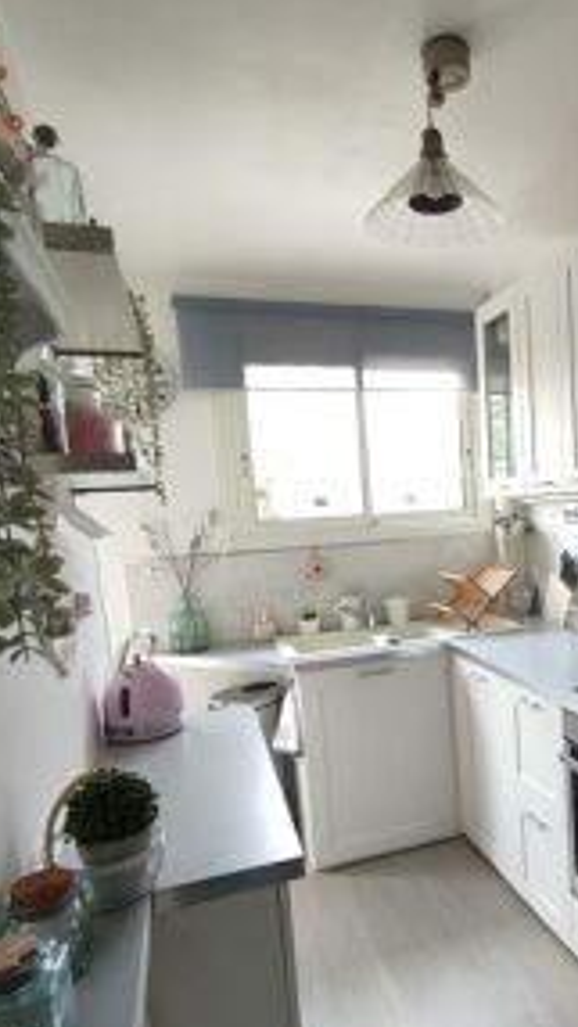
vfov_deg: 71.6
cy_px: 582
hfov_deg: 41.6
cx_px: 495
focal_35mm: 26
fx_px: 708
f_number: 2.2
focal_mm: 1.65
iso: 263
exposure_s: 1/100
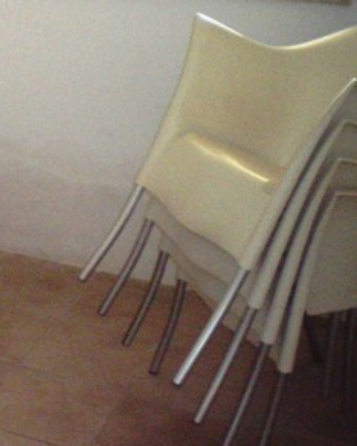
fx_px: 1016
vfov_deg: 24.7
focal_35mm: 77
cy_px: 168
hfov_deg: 18.5
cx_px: -113
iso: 800
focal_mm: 6.3
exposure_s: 1/50
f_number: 3.1
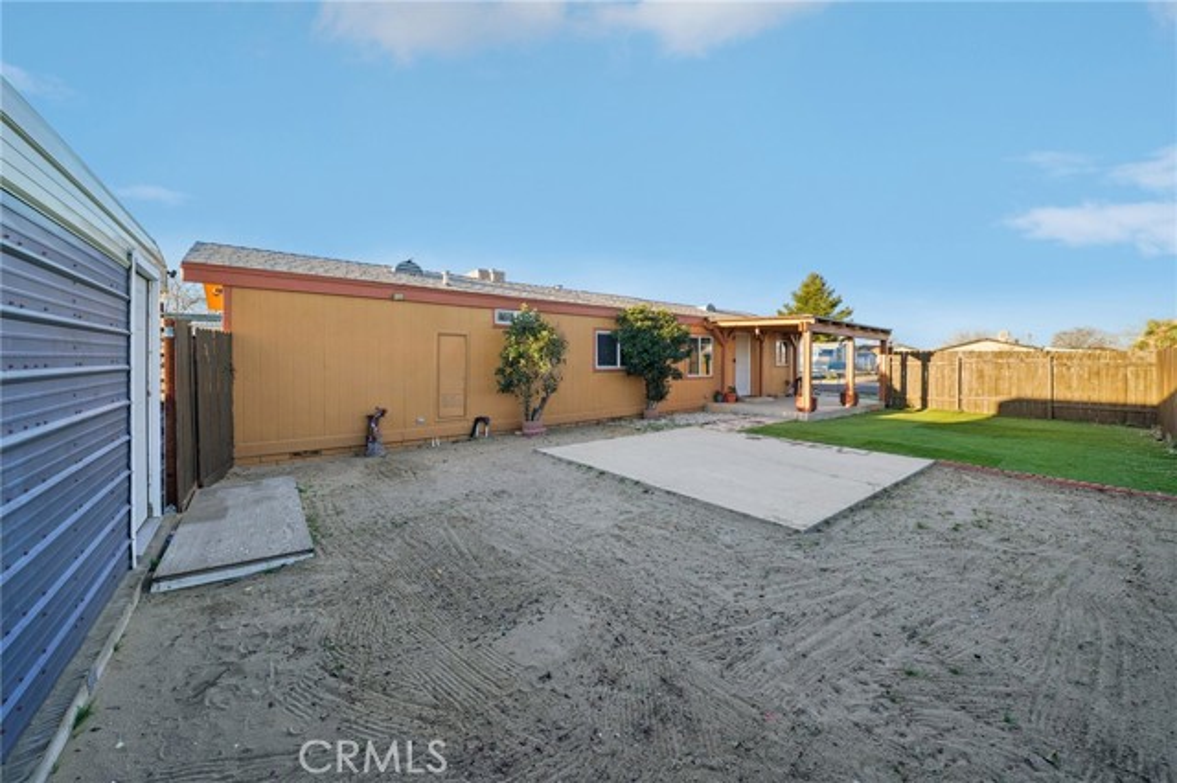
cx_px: 588
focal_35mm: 12
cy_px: 392
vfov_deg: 89.9
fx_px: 392
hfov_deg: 112.6
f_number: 9
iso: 100
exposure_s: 1/40
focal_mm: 12
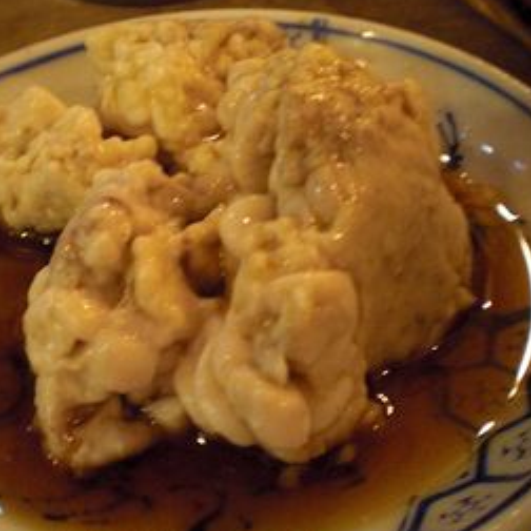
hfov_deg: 36.4
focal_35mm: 46
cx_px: 178
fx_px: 798
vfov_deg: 36.8
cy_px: 262
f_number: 3.1
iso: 800
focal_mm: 6.3
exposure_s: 1/13
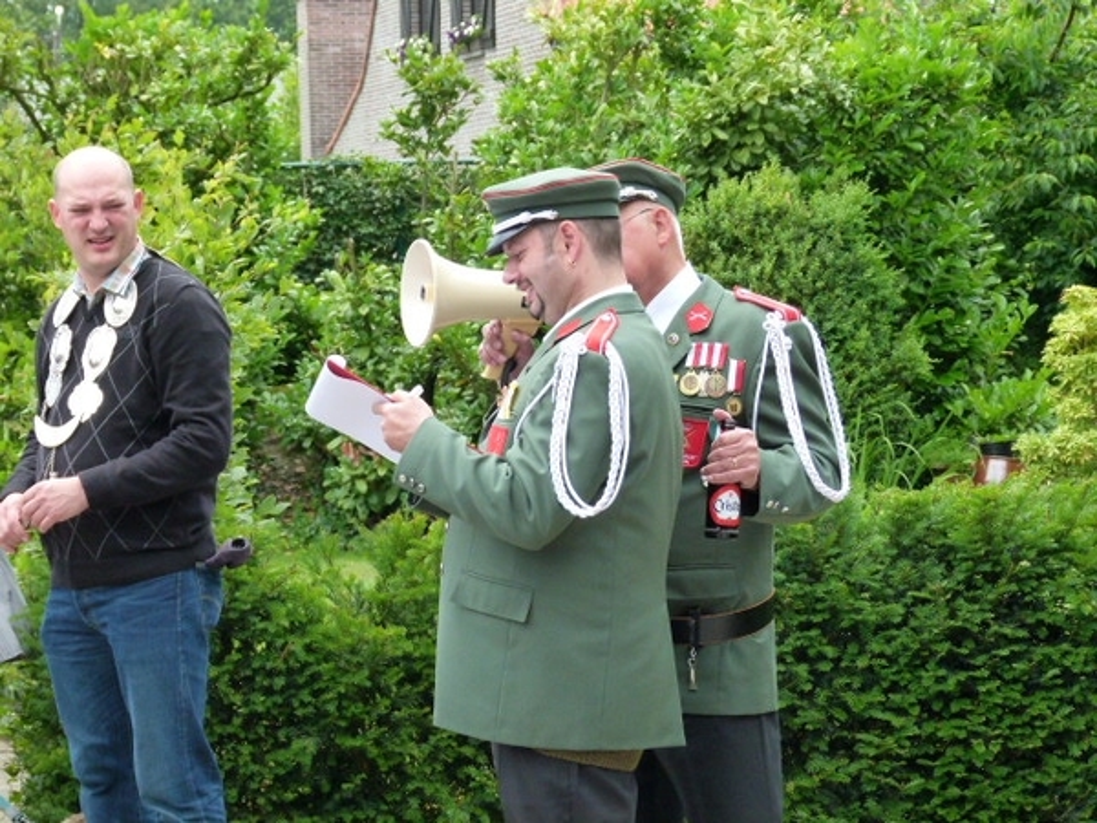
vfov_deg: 11.8
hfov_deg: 15.6
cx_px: 548
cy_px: 412
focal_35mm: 126
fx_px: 3993
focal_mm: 22.6
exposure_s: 1/320
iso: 250
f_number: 4
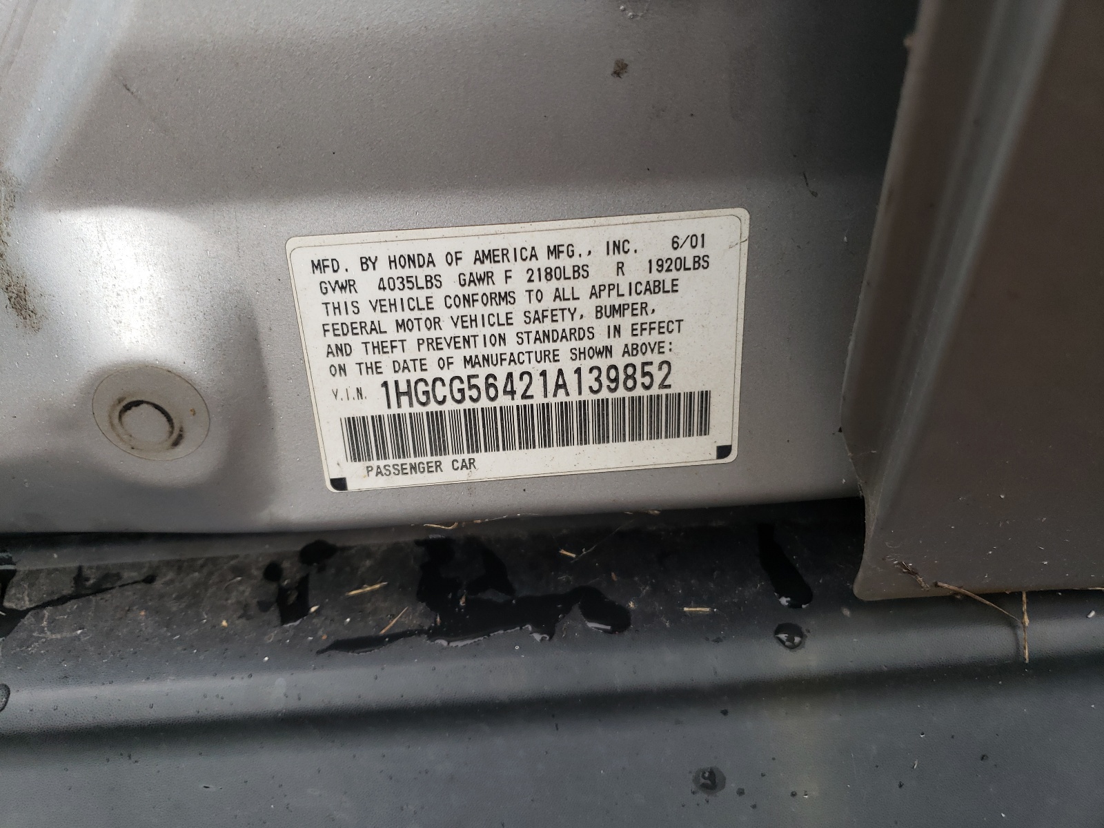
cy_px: 414
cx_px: 552
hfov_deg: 67.3
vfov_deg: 53.1
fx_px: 829
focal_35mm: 26
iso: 58
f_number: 1.5
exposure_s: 1/120
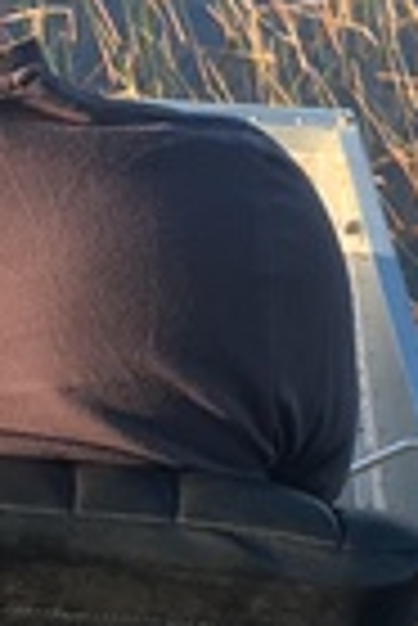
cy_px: 477
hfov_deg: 7.7
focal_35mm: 173
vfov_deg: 11.8
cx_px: -306
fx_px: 3005
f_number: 2.2
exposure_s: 1/386
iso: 25
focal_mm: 4.15
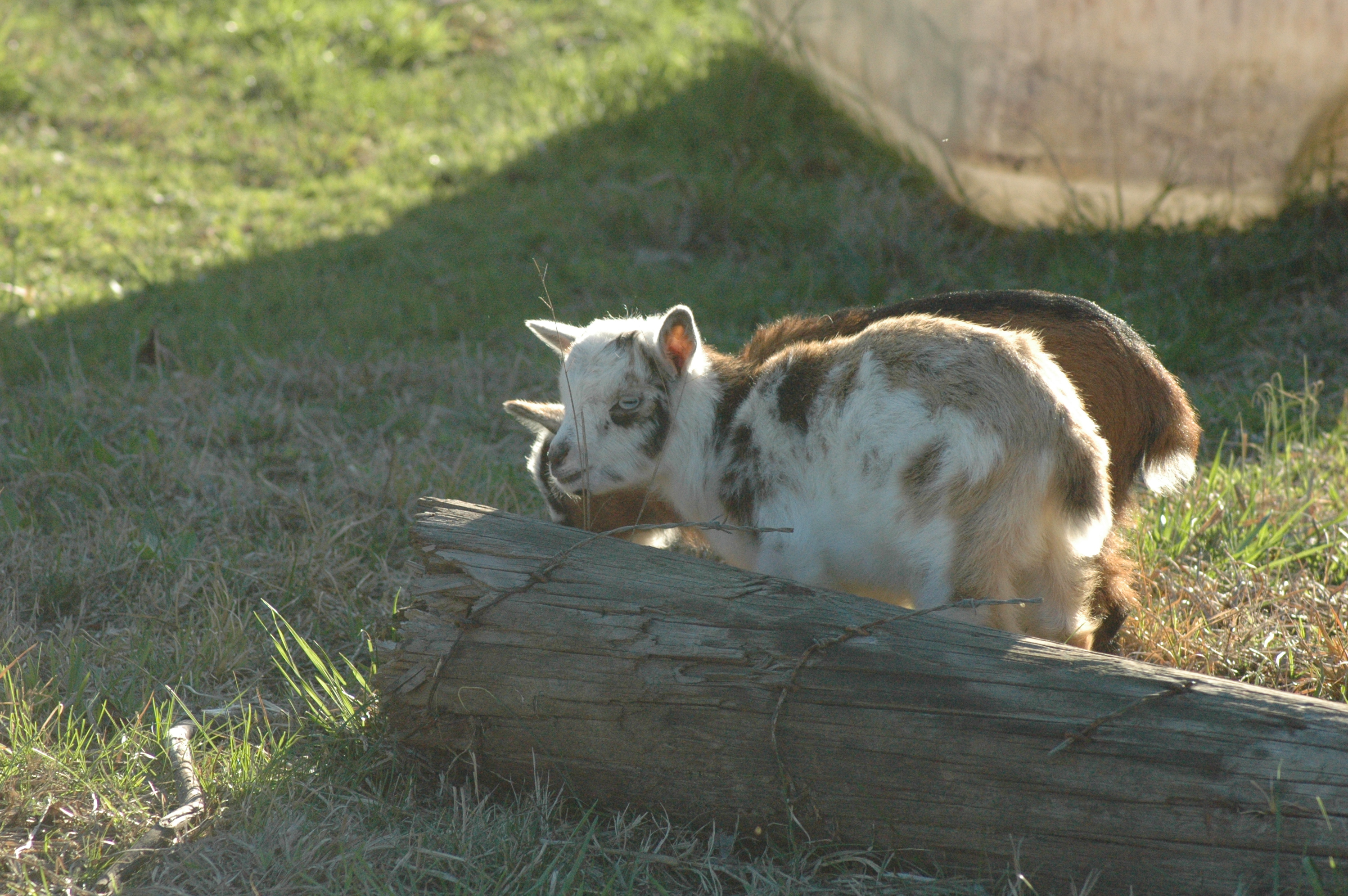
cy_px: 448
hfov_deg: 8.8
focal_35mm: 234
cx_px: 676
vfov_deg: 5.9
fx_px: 8735
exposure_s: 1/800
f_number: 7.1
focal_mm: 155
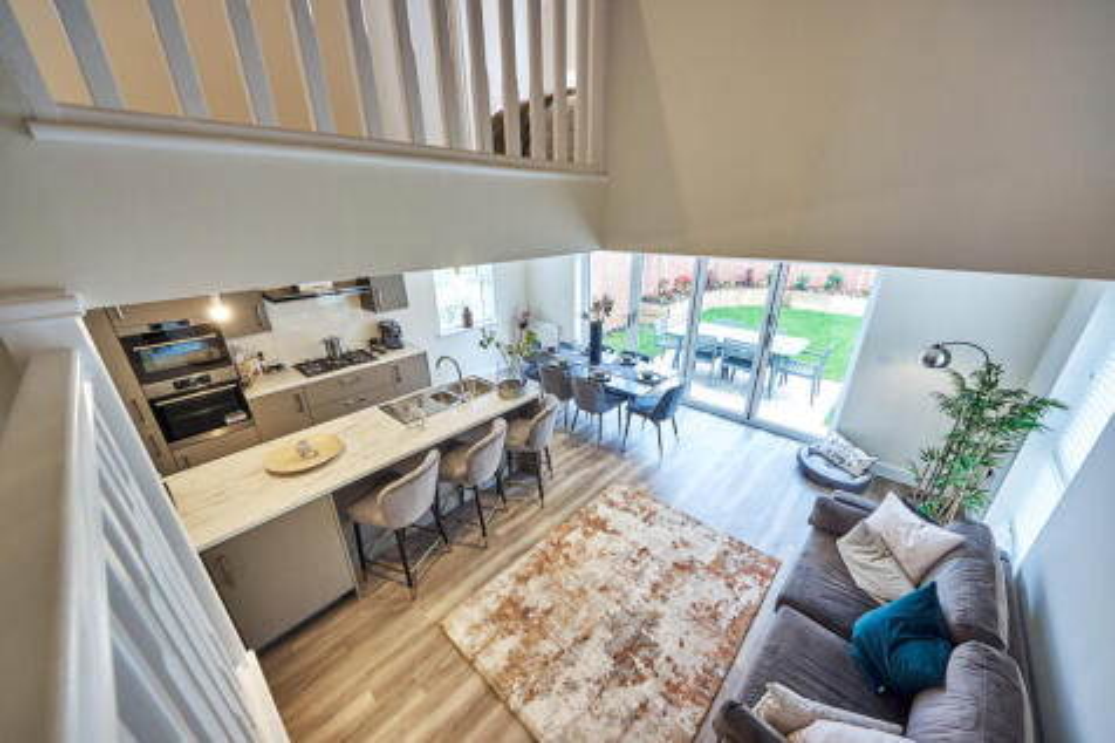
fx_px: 372
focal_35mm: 12
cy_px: 372
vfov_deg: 90.0
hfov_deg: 112.6
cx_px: 558
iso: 200
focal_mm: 8
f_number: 8
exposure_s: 1/4
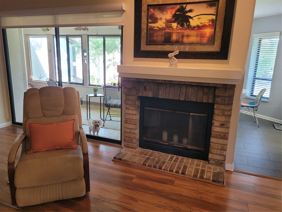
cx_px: 141
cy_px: 106
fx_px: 212
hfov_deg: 67.3
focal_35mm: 26
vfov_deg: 53.1
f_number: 1.8
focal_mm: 5.4
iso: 200
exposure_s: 1/60
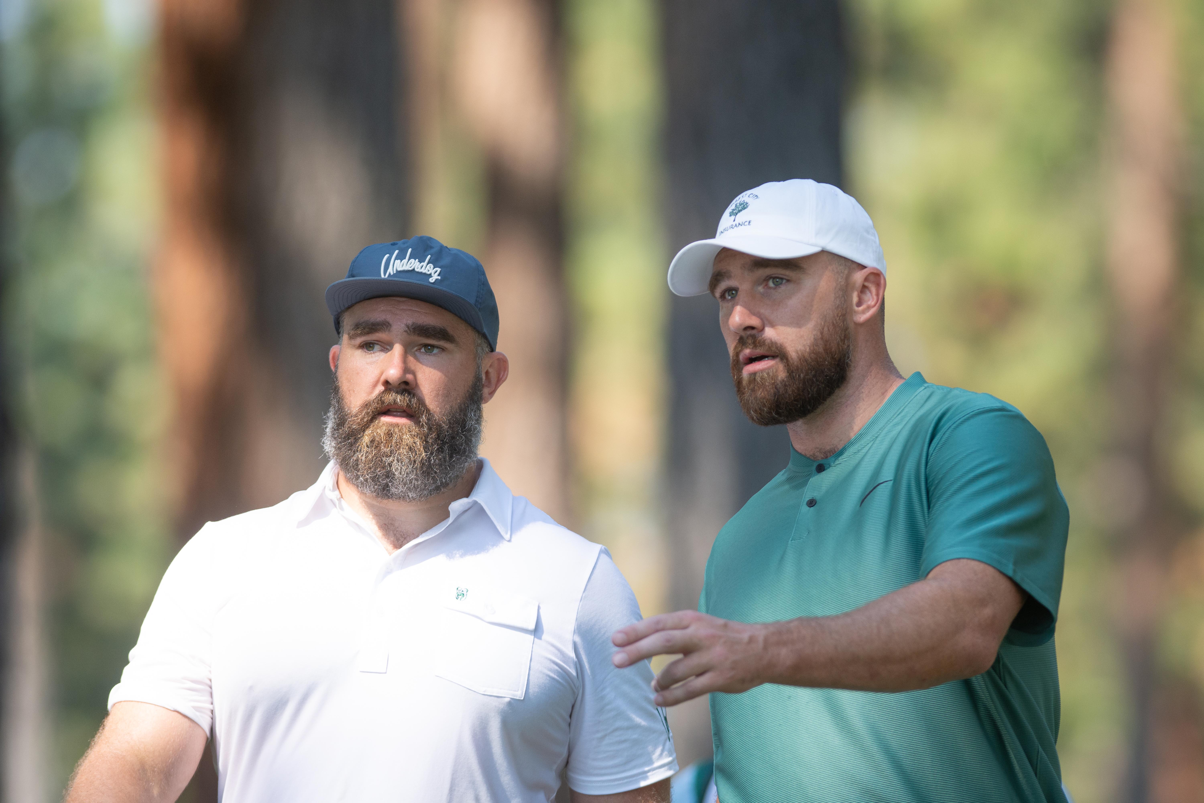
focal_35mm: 450
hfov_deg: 4.6
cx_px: 602
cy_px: 402
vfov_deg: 3.1
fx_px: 15049
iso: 320
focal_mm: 300
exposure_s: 1/1250
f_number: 2.8
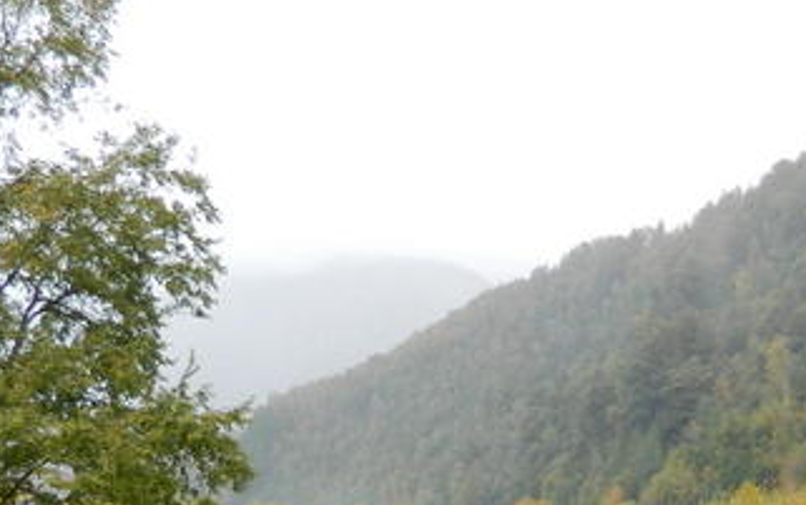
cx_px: 796
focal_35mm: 74
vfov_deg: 16.2
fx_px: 1626
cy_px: 741
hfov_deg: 26.4
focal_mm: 5.1
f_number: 3.2
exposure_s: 1/80
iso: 80
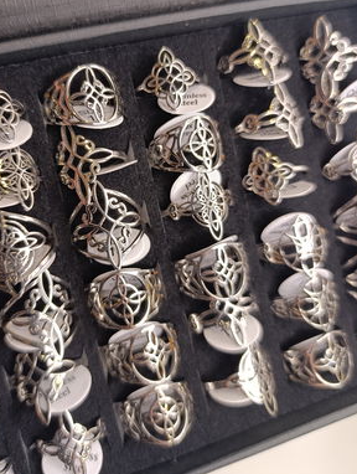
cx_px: 140
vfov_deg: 56.2
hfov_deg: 44.0
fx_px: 439
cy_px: 187
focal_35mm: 32
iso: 1000
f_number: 1.6
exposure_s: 1/100
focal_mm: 6.14
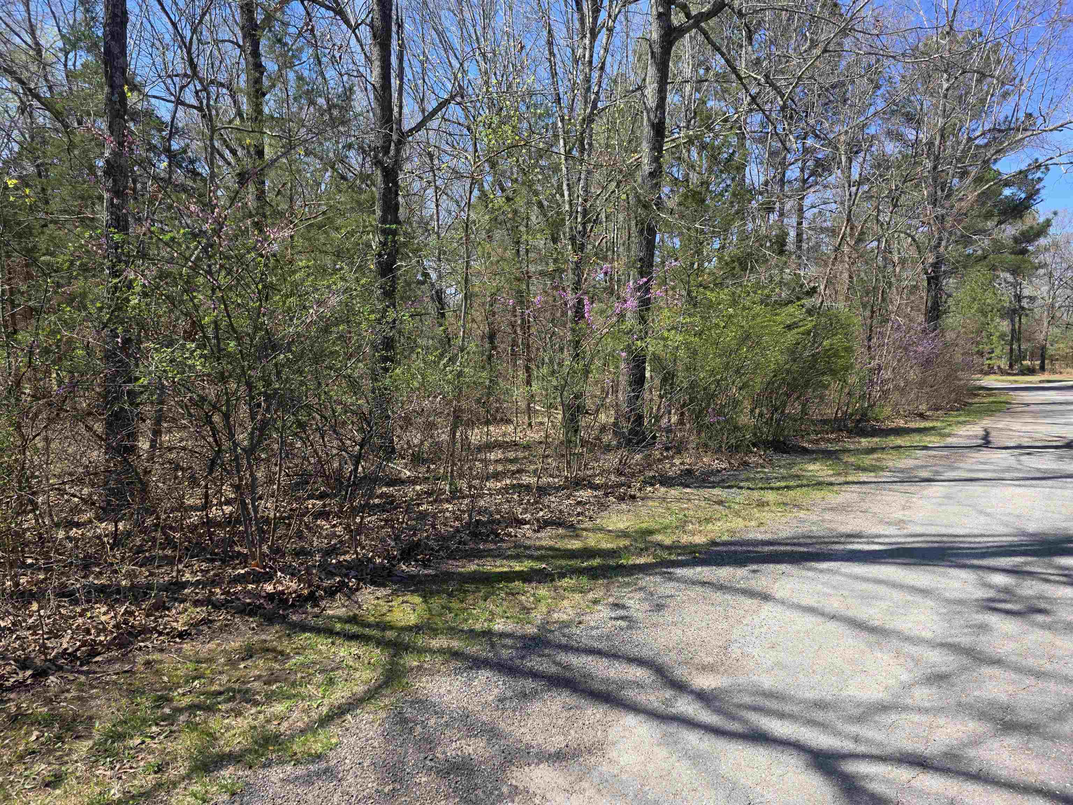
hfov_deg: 73.9
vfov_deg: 58.9
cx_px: 536
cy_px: 402
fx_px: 713
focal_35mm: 23
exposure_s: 1/2060
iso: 80
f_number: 1.7
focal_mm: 6.3
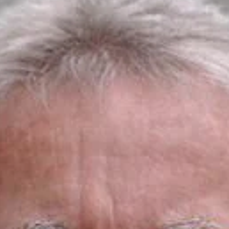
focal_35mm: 466
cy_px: 407
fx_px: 3486
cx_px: 201
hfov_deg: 3.8
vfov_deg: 3.7
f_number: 5.6
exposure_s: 1/30
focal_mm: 55
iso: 200
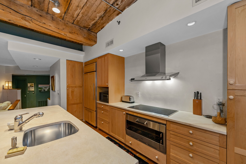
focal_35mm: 14
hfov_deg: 104.3
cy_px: 82
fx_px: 96
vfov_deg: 81.1
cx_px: 123
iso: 1600
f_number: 5.6
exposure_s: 1/200
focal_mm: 14
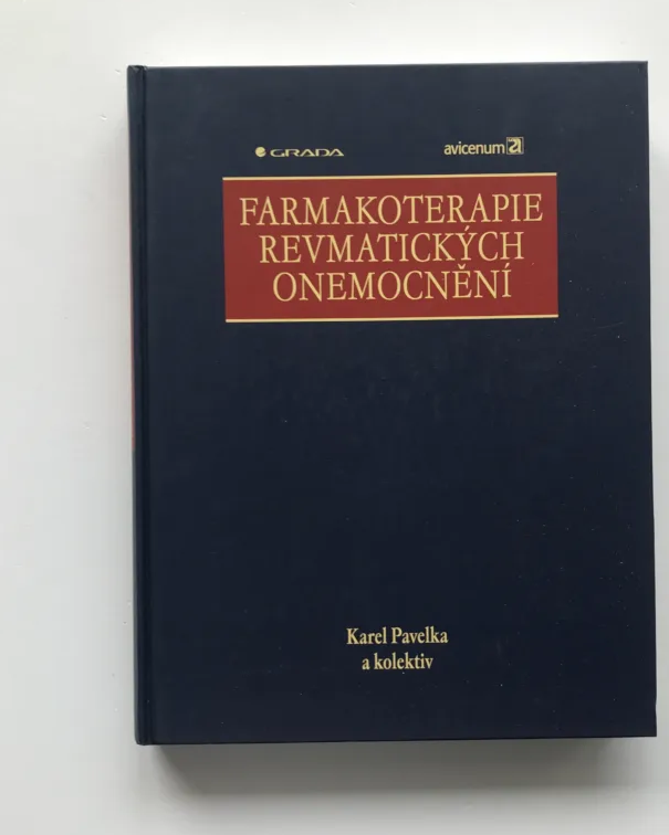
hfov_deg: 40.0
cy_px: 426
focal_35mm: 37
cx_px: 388
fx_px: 916
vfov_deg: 49.1
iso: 25
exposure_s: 1/100
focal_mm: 3.99
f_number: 1.8
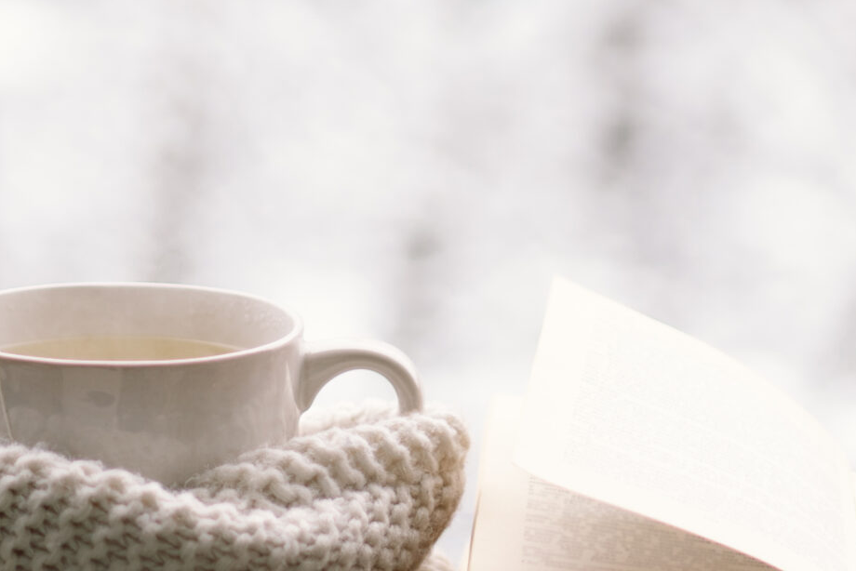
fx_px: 3639
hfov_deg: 13.4
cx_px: 565
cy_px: 137
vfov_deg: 9.0
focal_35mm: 153
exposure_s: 1/640
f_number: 1.8
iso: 125
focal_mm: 55
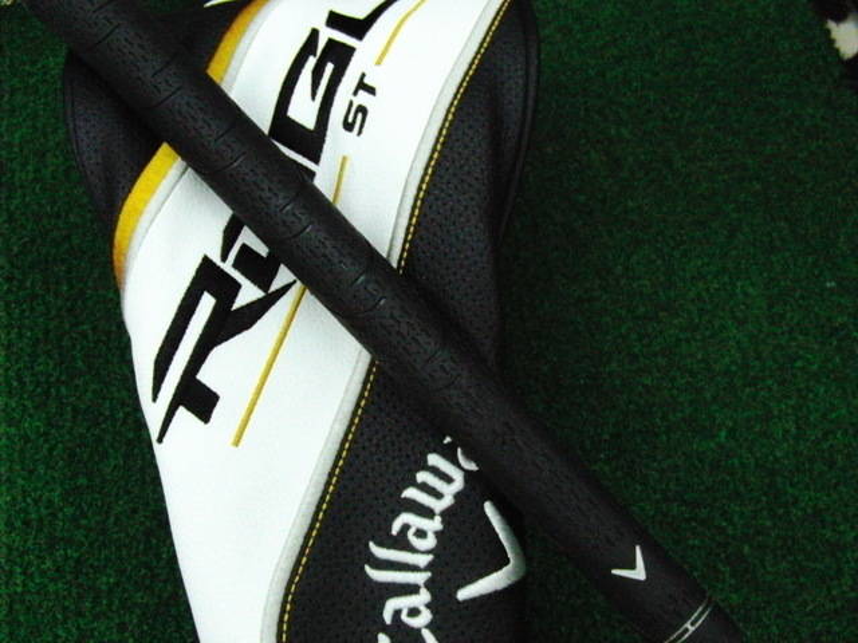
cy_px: 322
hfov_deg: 50.1
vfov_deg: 38.7
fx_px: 917
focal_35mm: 37
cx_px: 429
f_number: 3.6
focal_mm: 6.42
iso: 3200
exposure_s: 1/640
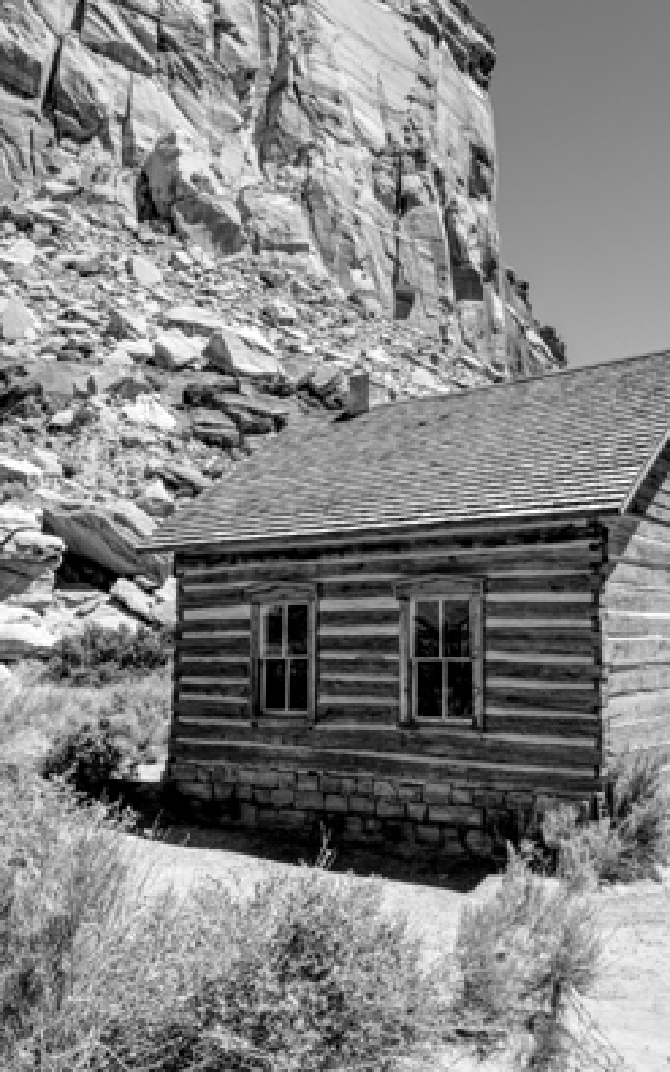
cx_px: 524
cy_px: 537
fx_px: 919
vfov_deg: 60.5
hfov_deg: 38.7
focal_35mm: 31
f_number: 22
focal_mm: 20.3
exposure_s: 1/50
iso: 100
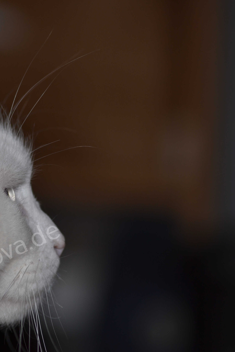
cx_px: 40
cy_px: 176
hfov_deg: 5.0
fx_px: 2692
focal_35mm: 275
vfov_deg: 7.5
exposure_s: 1/200
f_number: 4.2
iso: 100
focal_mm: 122
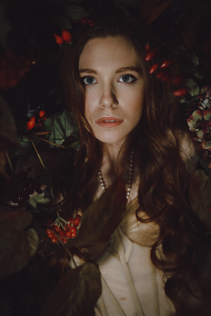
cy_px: 158
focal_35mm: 55
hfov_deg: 24.6
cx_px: 106
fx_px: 484
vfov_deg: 36.2
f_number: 2
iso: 500
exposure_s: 1/320
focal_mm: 55
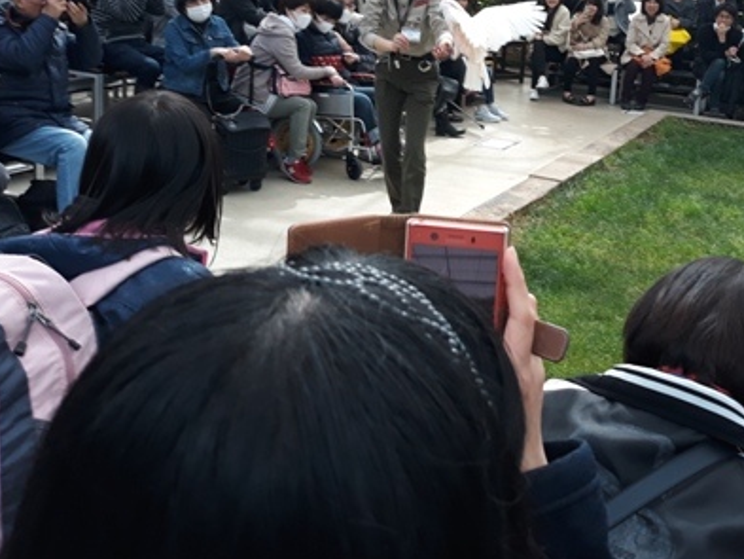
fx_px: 946
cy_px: 116
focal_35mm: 44
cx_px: 509
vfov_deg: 32.1
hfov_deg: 42.2
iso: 50
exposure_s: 1/120
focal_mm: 3.71
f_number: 1.7
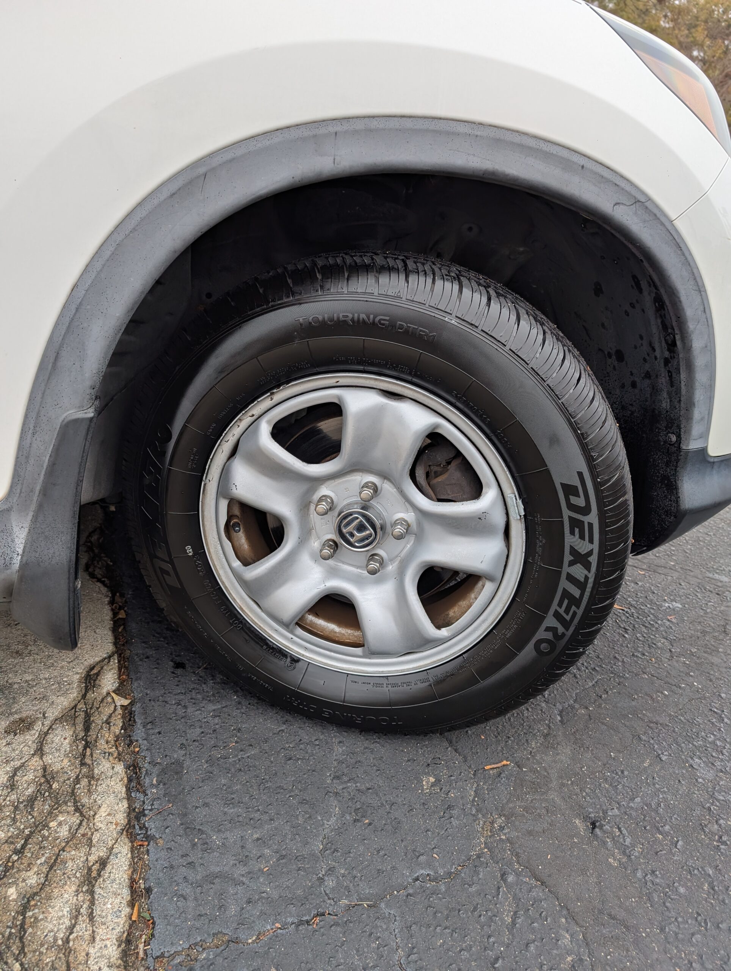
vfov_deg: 71.5
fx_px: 674
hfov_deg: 56.9
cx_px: 366
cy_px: 486
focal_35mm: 24
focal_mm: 6.9
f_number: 1.68
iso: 84
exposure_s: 1/142
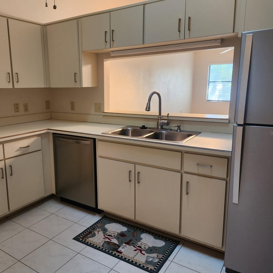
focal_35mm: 28
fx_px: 250
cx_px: 104
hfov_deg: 56.7
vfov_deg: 57.3
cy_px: 133
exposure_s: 1/120
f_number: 1.8
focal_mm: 5.4
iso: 320
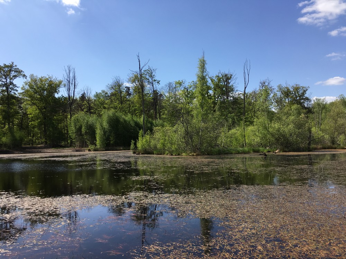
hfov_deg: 61.7
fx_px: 290
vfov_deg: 48.2
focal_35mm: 29
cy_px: 130
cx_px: 173
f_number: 2.2
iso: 25
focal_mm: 4.15
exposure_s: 1/1221
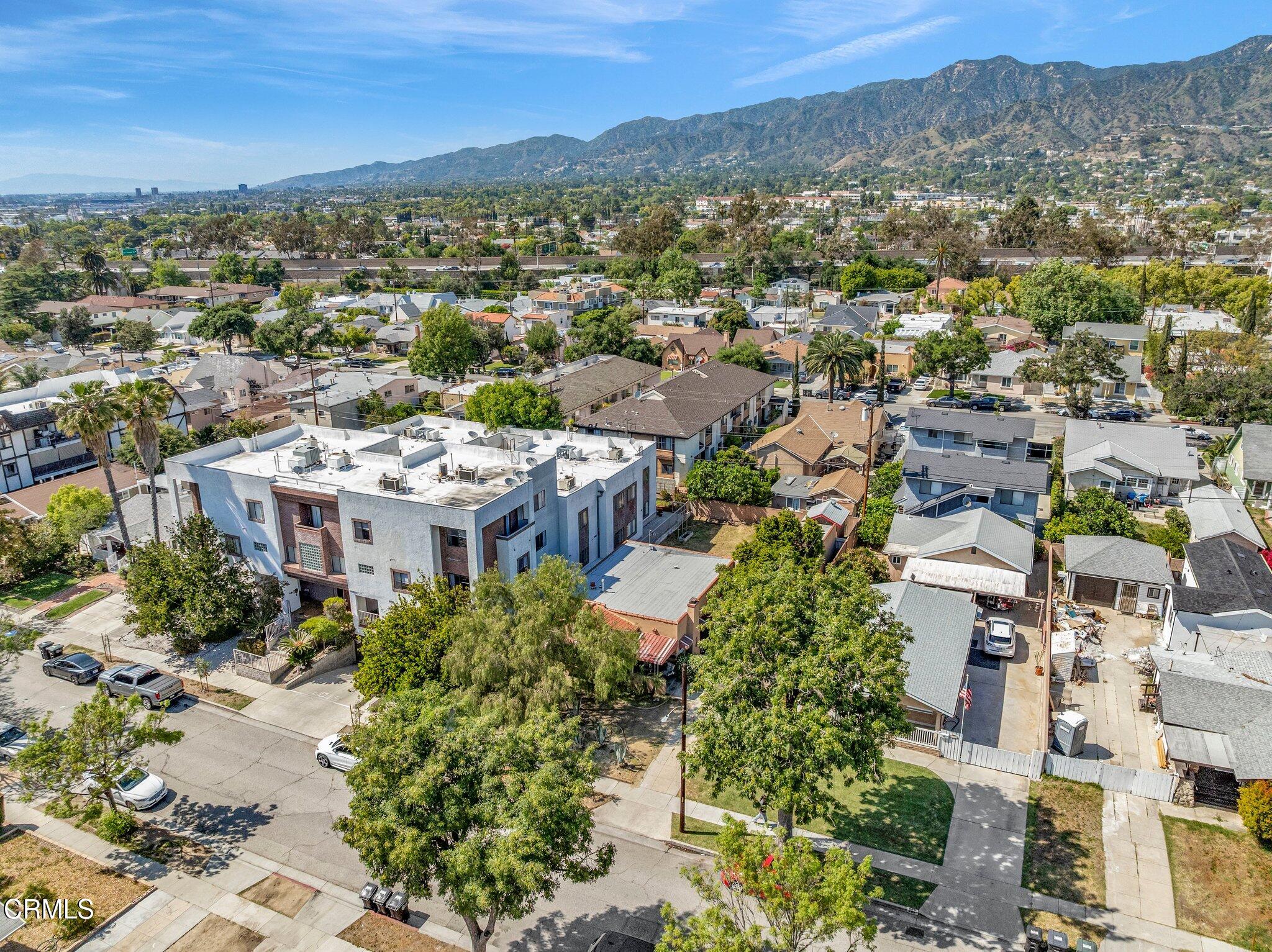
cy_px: 476
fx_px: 881
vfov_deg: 56.8
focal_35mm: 24
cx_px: 636
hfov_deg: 71.6
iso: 400
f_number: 2.8
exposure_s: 1/4000
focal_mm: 12.29
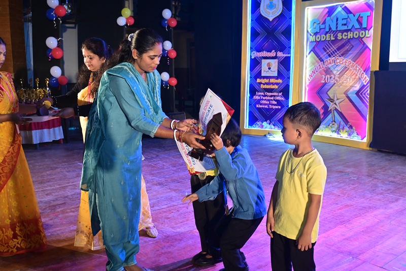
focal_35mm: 46
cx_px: 203
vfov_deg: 29.4
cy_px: 136
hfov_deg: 43.0
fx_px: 516
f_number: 4.8
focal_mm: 30.5
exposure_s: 1/125
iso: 640
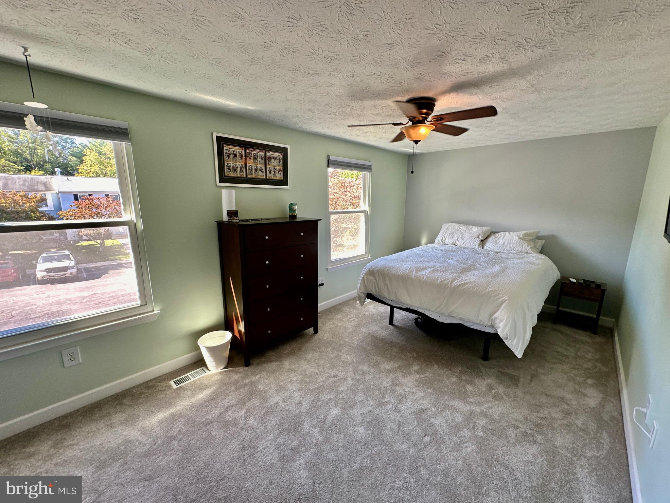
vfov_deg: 85.7
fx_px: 271
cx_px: 335
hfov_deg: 102.1
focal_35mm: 14
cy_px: 252
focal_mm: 2.22
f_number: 2.2
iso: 64
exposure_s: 1/60
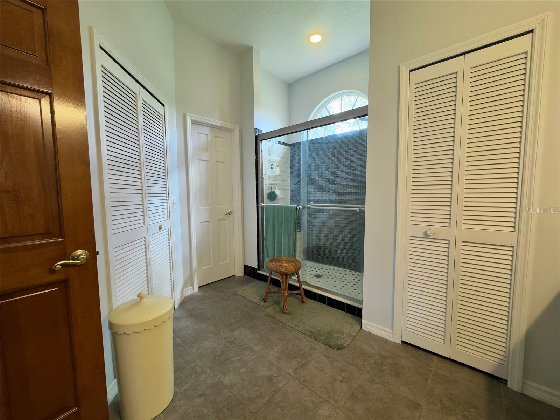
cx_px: 280
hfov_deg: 102.1
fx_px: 226
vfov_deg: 85.7
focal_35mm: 14
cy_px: 210
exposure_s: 1/60
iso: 200
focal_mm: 2.22
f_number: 2.2
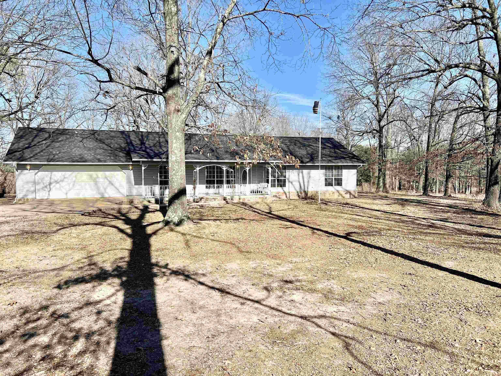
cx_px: 250
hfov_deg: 67.3
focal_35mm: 26
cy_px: 188
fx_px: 376
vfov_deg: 53.1
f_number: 1.5
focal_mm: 5.7
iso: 50
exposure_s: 1/3460
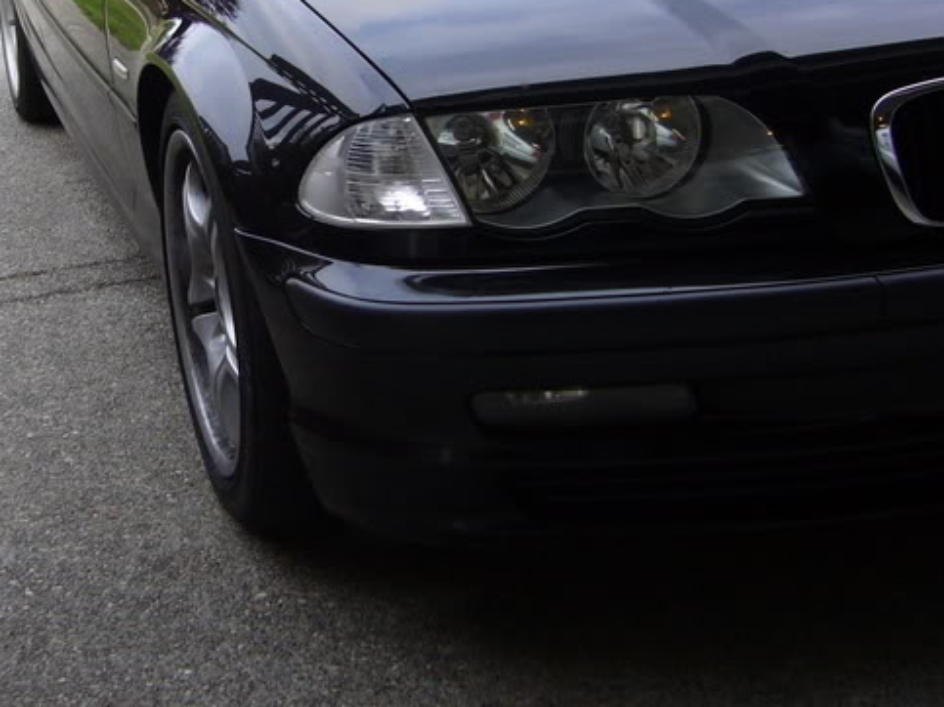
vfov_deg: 24.9
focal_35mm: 58
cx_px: 235
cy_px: 168
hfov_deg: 32.6
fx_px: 1581
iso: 100
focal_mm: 5.8
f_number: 2.8
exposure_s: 1/160
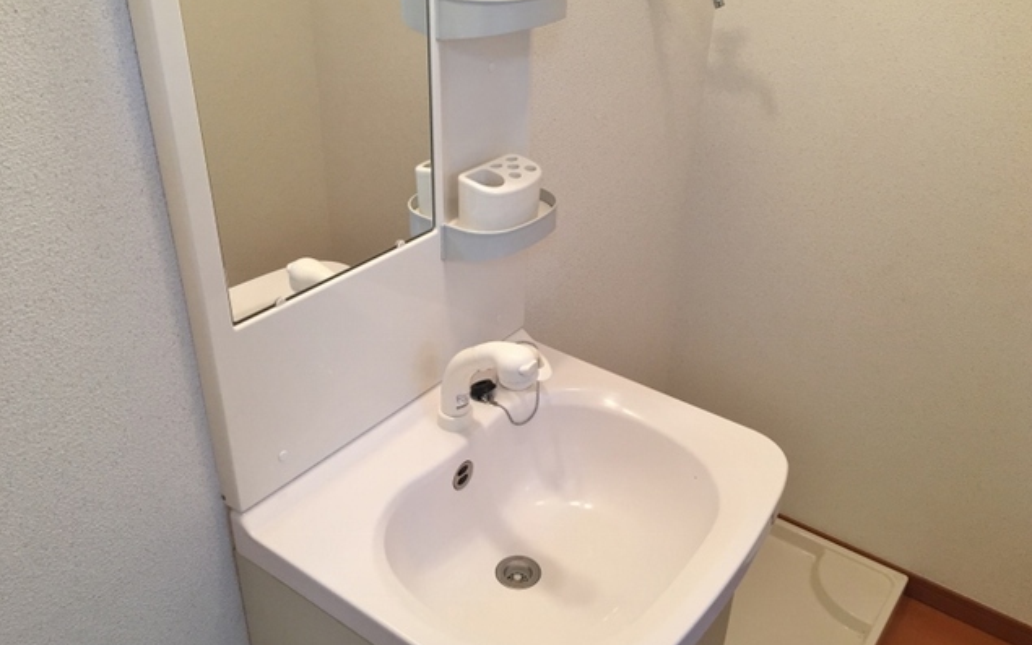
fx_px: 872
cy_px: 338
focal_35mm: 31
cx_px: 514
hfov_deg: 61.2
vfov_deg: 40.6
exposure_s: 1/33
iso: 64
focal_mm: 4.15
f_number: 2.2
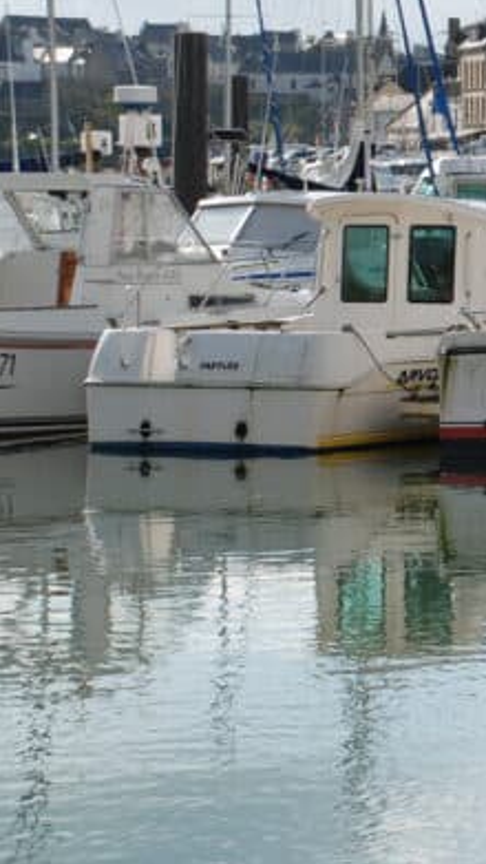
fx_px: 4535
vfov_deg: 10.8
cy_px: 140
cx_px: 1023
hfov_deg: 6.0
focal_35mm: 198
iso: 100
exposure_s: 1/320
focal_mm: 48
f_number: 9
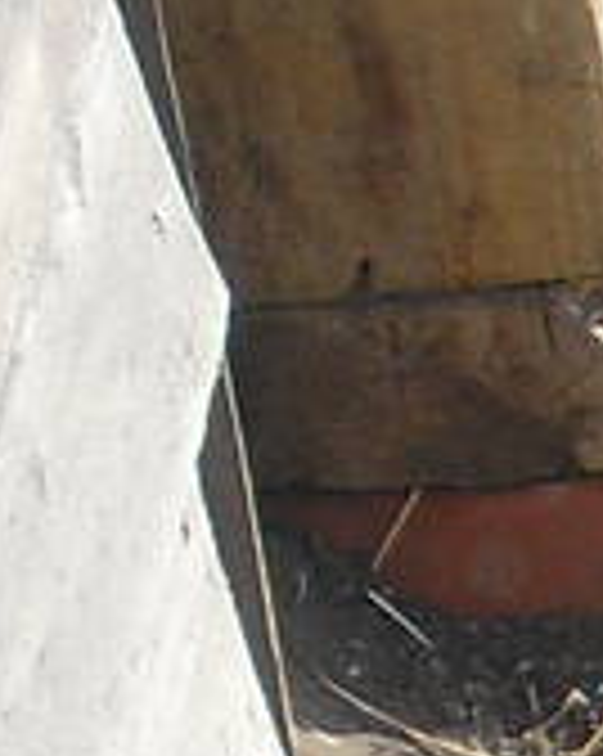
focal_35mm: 587
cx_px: 3285
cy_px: 2151
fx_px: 13119
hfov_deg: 2.5
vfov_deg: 3.2
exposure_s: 1/250
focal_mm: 11.2
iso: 100
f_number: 4.2
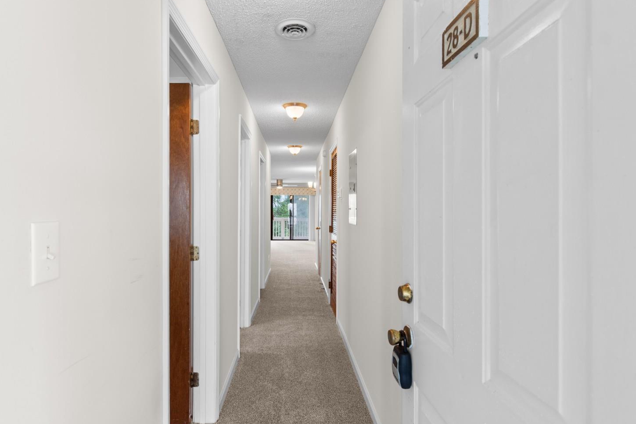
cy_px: 203
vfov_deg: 64.5
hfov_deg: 86.7
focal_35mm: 19
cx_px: 289
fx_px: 336
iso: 100
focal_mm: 11.5
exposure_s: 1/1.25
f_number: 4.8
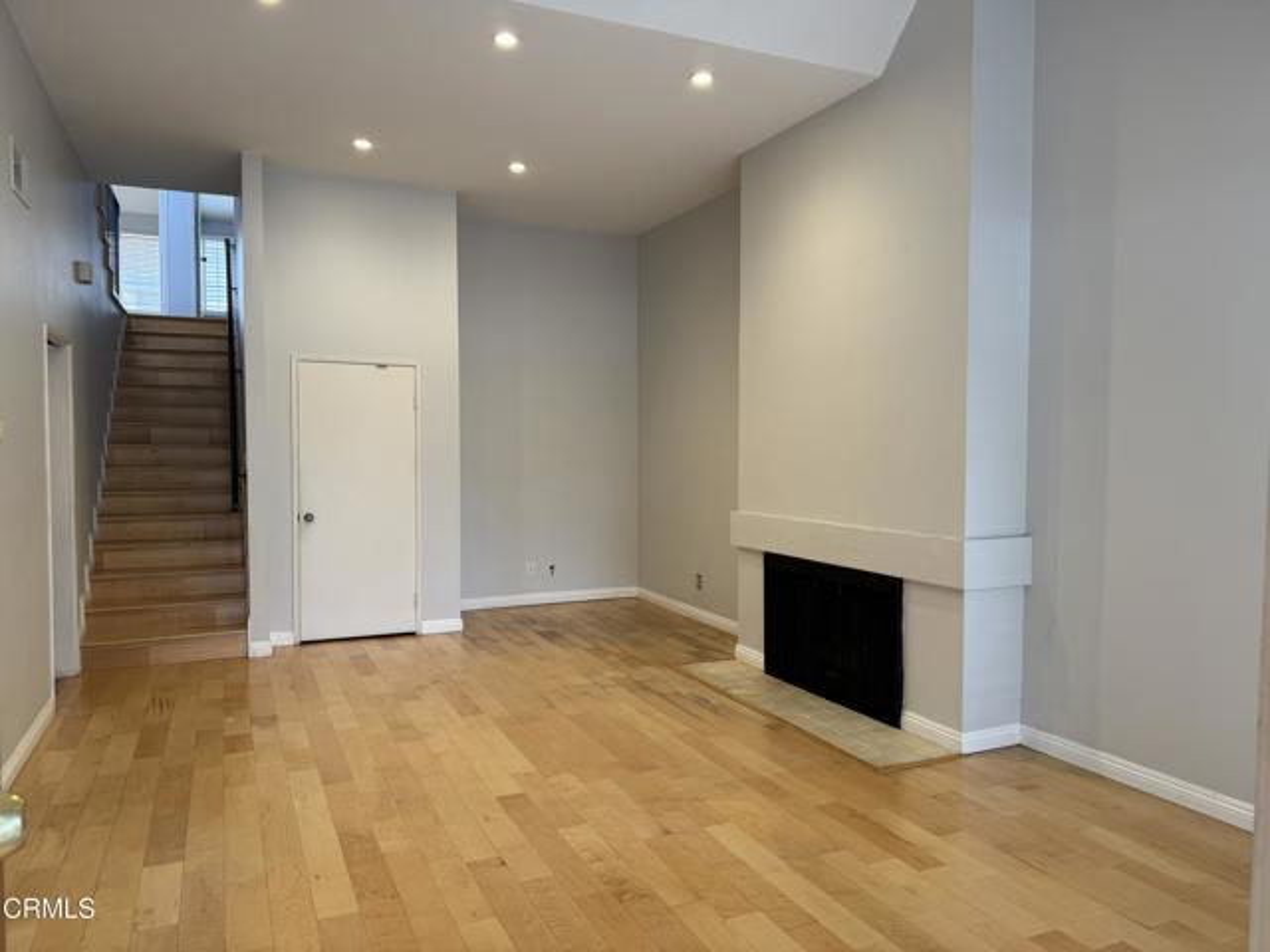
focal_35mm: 24
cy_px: 476
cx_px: 635
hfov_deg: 71.6
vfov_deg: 56.8
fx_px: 881
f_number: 1.78
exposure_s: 1/60
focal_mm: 6.76
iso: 125
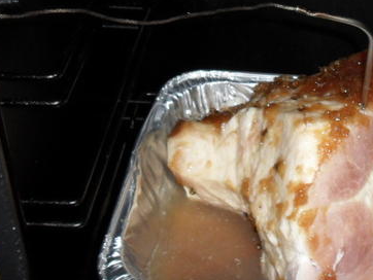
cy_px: 69
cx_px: 350
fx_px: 938
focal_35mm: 87
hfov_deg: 21.9
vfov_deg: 16.9
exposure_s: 1/45
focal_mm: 6.3
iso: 200
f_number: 3.2
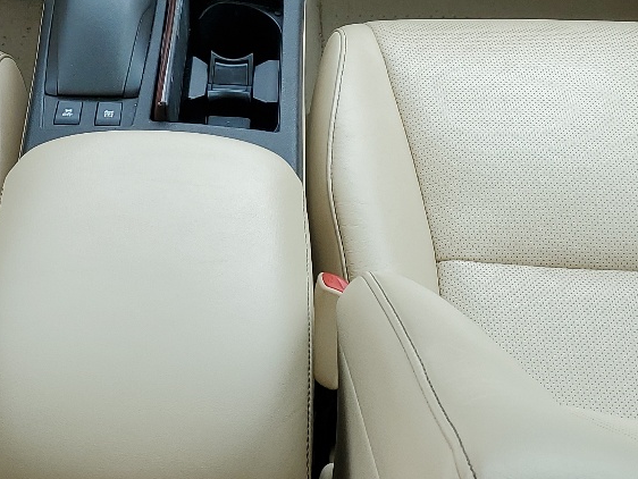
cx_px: 186
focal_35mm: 74
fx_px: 1364
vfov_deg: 19.3
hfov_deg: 26.1
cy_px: -1
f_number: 1.5
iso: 50
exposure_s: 1/455
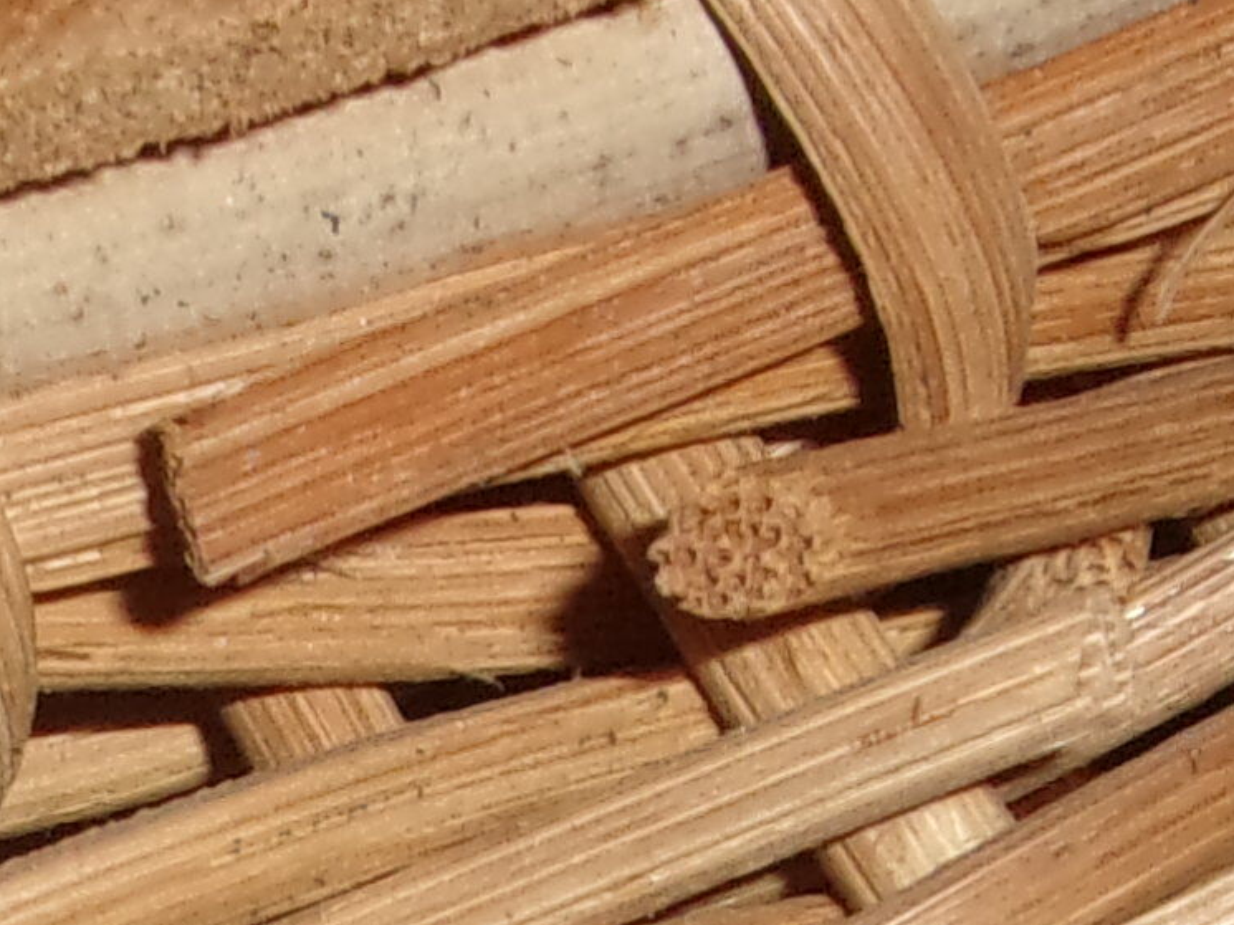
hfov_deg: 11.1
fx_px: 6165
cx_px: -480
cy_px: 2102
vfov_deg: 8.0
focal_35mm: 173
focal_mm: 5.1
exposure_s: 1/34
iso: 125
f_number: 3.9
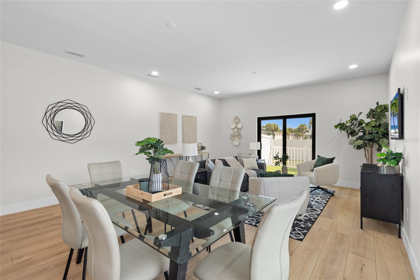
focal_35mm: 16
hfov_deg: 96.7
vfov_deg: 73.7
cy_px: 140
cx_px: 210
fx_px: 187
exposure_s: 1/1.67
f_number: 9
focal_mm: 16
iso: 250
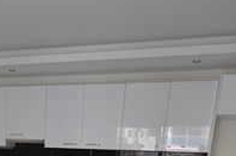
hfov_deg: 35.0
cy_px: 252
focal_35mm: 55
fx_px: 360
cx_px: 42
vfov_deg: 20.1
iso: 400
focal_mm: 10
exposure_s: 1/100
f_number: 5
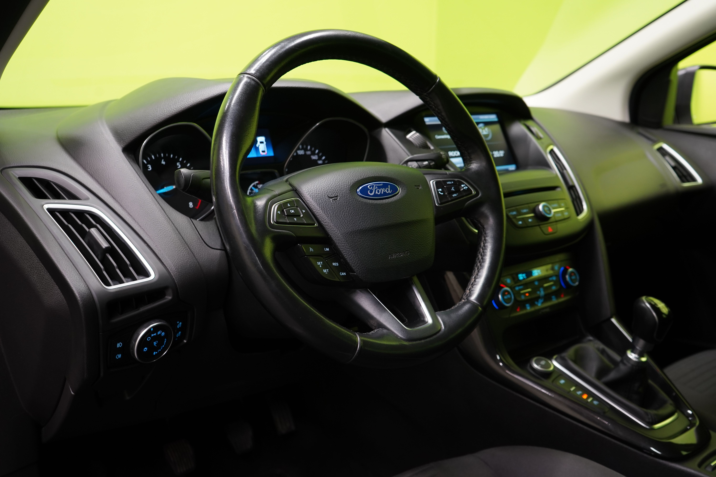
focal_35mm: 33
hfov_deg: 57.2
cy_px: 238
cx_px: 358
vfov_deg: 40.0
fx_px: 656
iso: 1250
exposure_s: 1/20
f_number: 5.6
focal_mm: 33
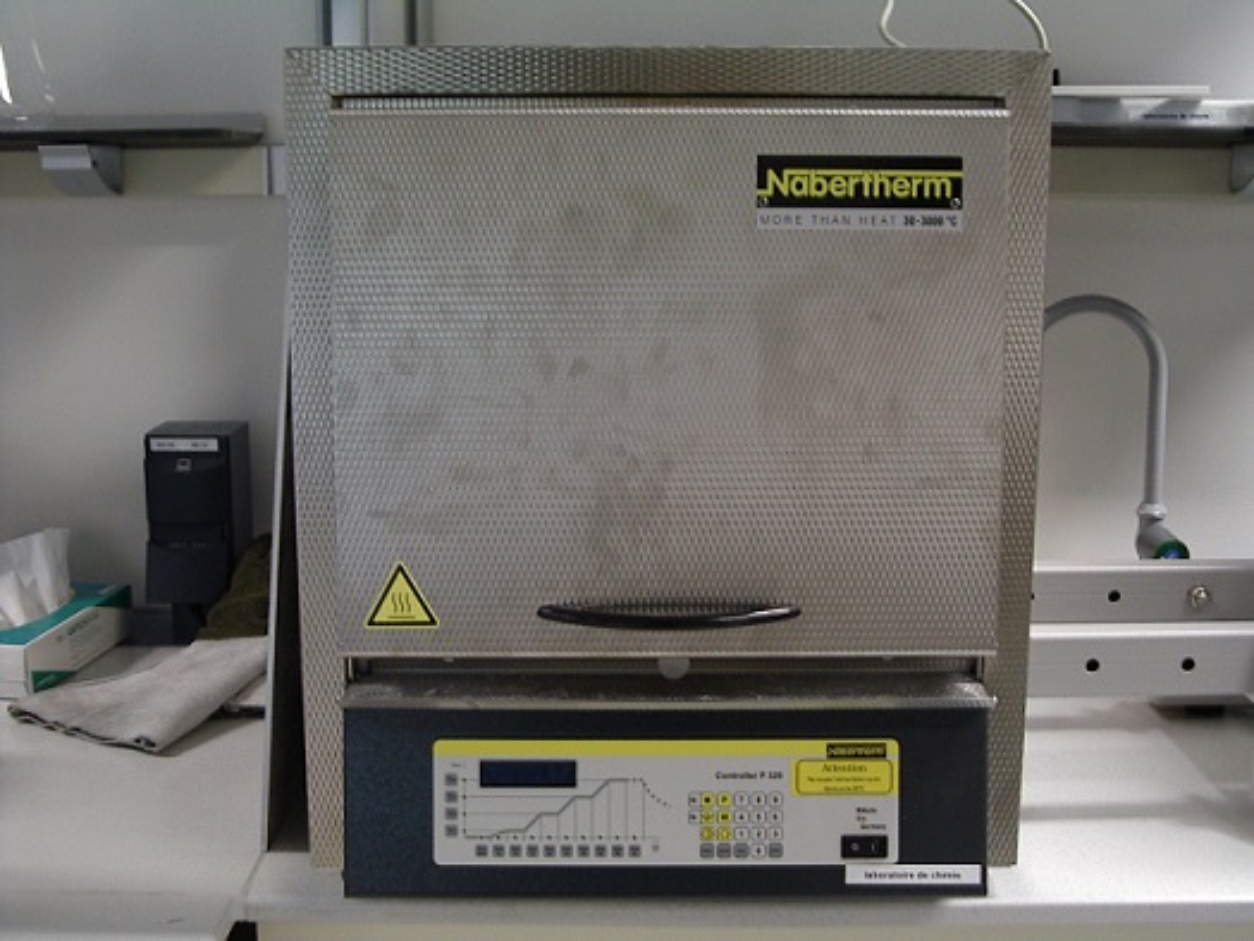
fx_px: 1884
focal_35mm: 52
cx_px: 627
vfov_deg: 28.0
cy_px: 470
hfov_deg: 36.8
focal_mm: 7.8
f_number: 3
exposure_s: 1/8
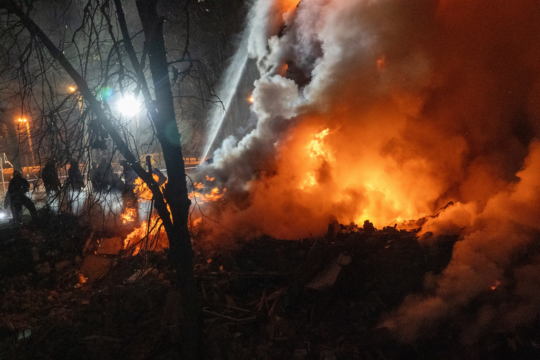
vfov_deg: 40.0
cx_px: 270
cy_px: 180
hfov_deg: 57.2
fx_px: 495
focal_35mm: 33
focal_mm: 33
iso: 25600
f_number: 5.6
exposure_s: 1/100
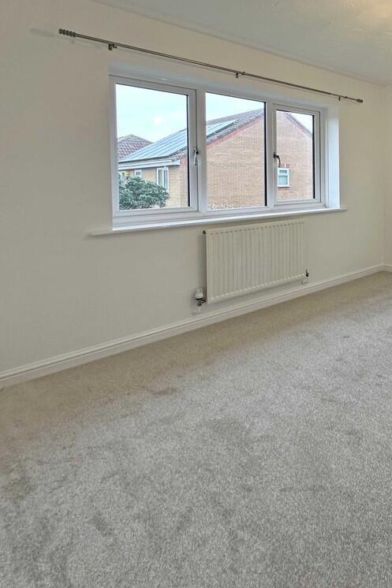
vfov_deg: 84.0
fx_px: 327
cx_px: 398
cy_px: 292
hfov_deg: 49.6
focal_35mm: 20
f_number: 2.2
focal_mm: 2.22
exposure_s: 1/100
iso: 100
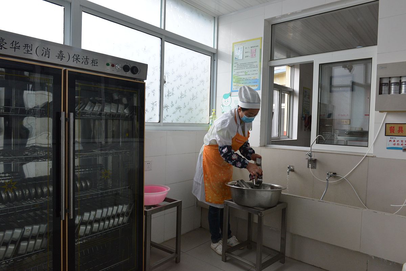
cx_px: 203
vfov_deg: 53.2
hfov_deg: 73.7
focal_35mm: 24
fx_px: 271
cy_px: 136
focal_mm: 24
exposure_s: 1/400
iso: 2500
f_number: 10
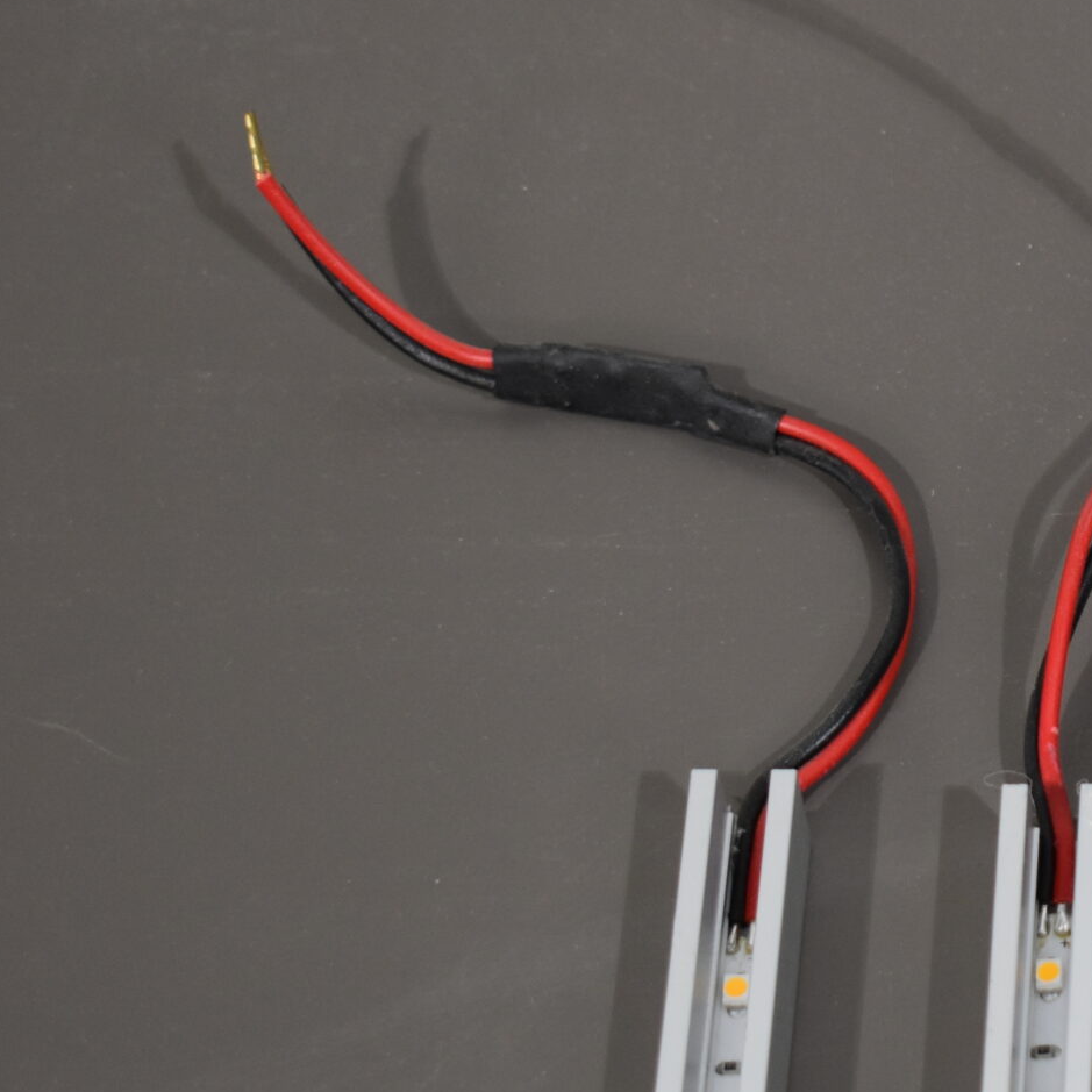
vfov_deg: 12.0
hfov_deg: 11.6
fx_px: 5211
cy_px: 370
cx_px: 1443
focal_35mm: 146
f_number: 5
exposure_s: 1/125
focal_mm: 42
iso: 800
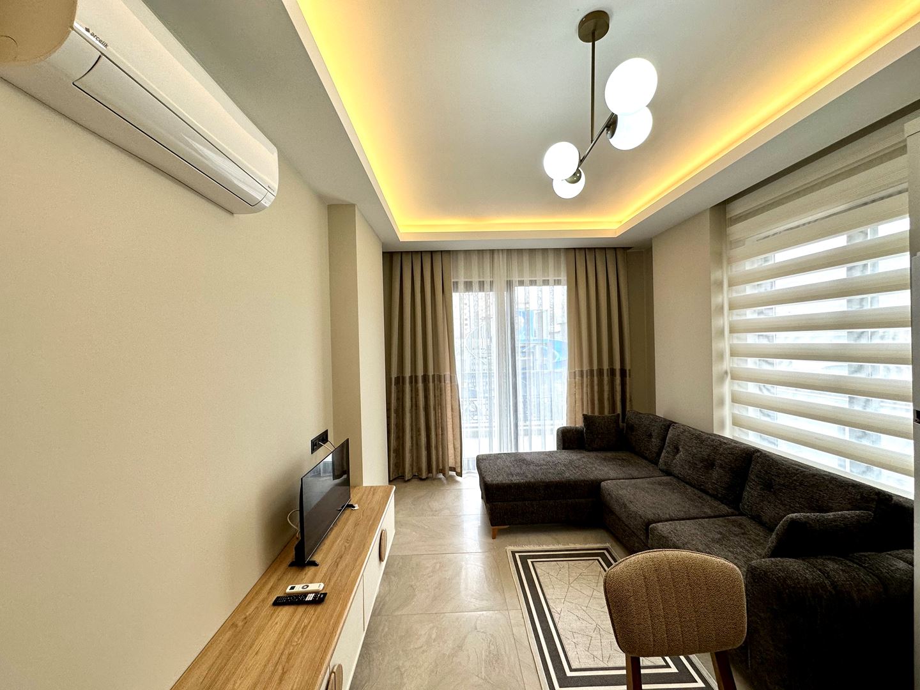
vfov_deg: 85.7
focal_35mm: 14
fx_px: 372
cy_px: 345
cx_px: 460
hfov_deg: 102.1
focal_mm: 2.22
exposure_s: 1/100
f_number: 2.2
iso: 80
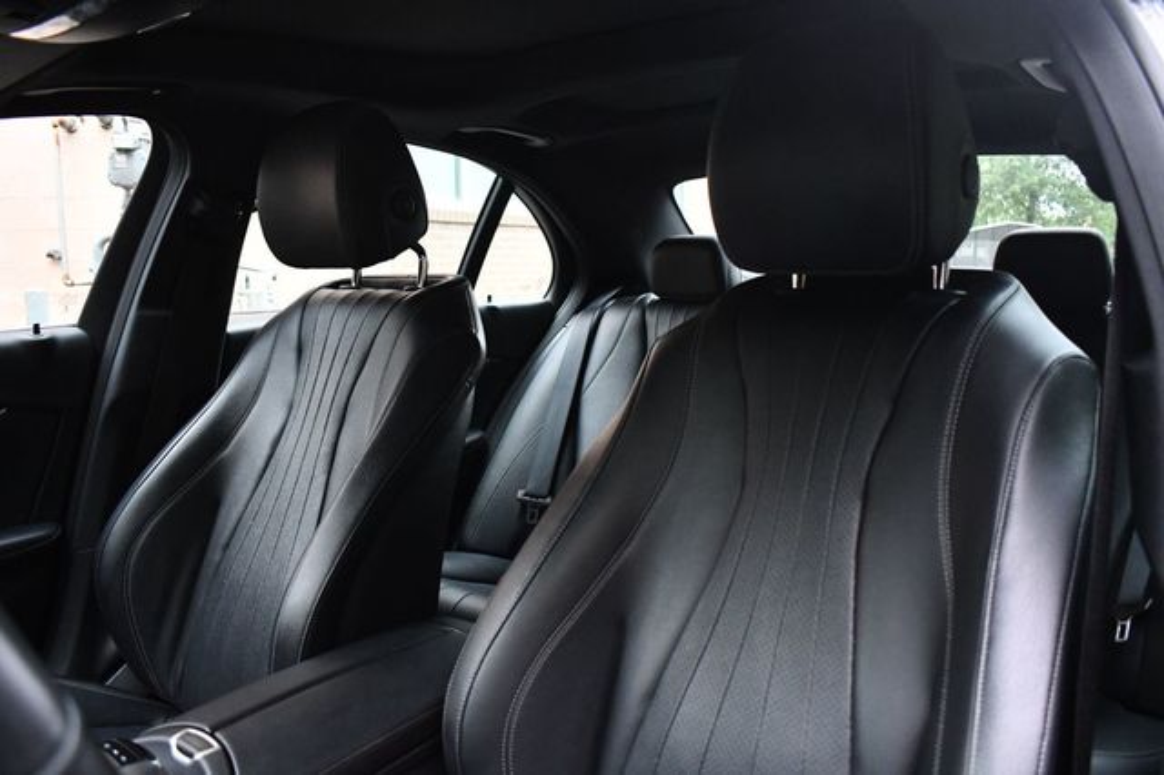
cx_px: 582
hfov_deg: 62.0
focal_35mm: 30
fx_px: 969
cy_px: 388
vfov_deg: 43.6
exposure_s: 1/100
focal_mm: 20
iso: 3200
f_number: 3.5
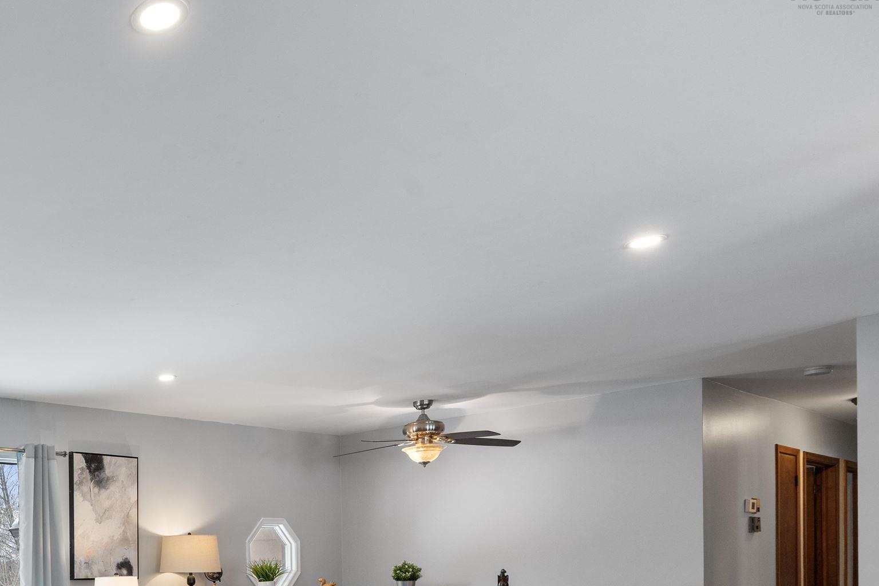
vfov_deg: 37.9
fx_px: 781
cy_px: 545
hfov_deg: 48.7
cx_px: 9
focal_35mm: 32
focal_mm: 16
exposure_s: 1/8
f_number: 8
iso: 400
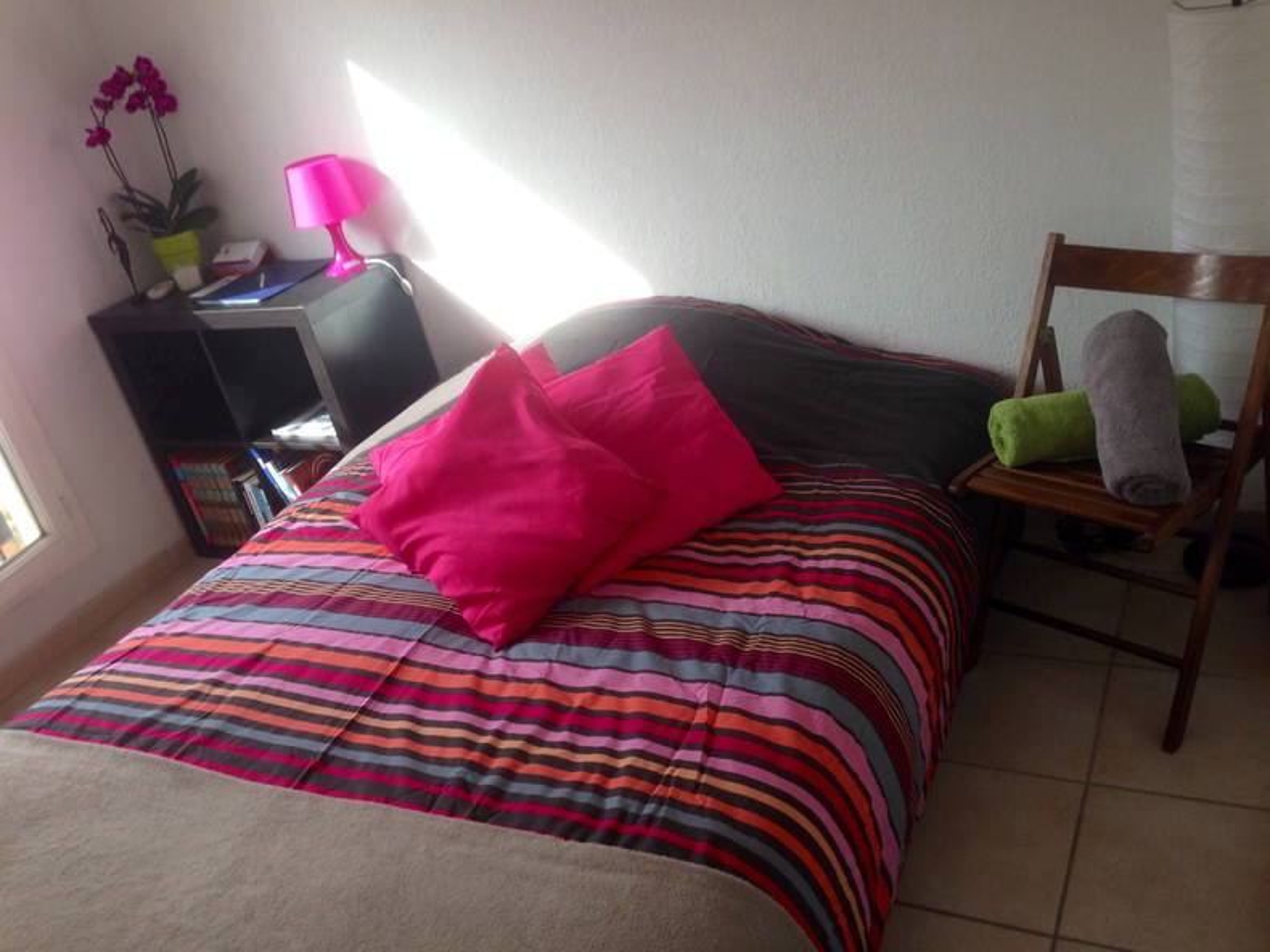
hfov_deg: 55.4
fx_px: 1210
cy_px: 476
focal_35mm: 33
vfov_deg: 42.9
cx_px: 635
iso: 50
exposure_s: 1/120
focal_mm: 4.12
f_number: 2.4
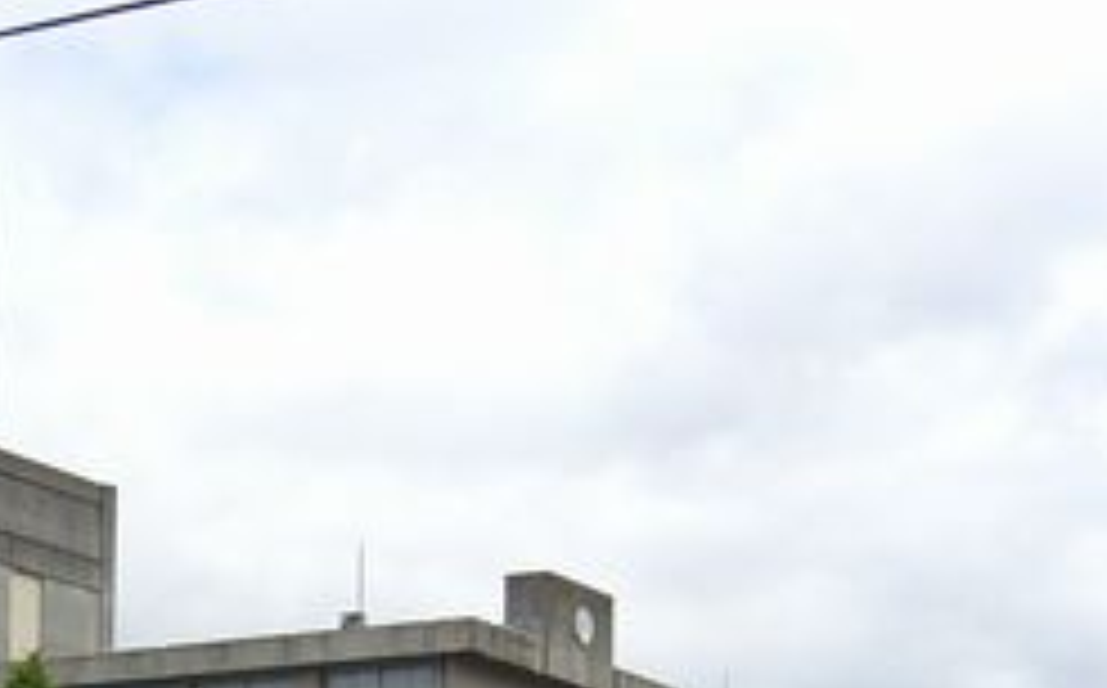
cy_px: 917
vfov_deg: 12.0
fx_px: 3163
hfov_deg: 19.3
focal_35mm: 105
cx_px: -14
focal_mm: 7.9
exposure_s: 1/160
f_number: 8
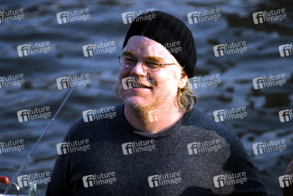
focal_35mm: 330
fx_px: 2689
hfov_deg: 6.2
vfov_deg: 4.2
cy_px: 98
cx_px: 146
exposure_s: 1/1600
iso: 320
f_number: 6
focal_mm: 220
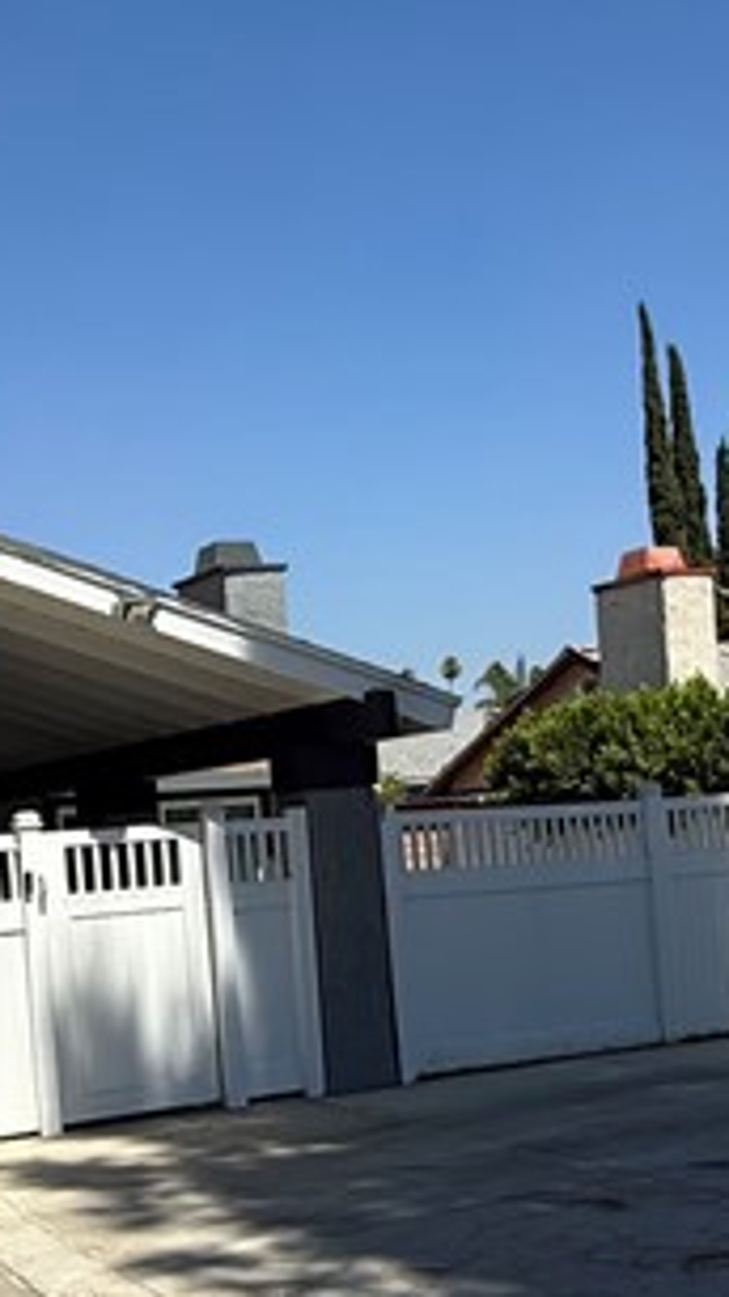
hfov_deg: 23.5
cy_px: 848
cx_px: 348
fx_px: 1754
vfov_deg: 40.2
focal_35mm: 51
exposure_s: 1/2717
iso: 50
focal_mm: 2.22
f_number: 2.2
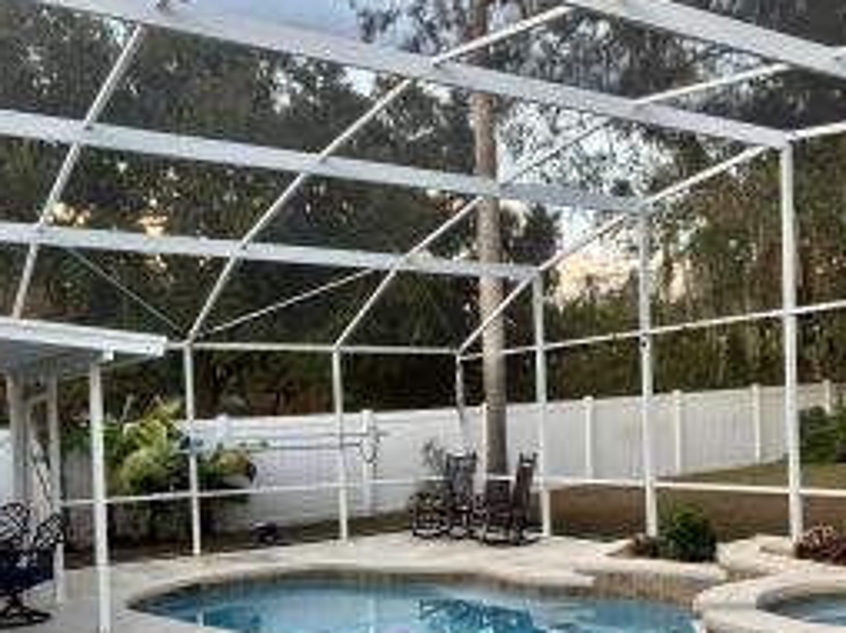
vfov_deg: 34.7
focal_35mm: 41
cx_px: 543
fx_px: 1001
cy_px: 433
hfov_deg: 45.3
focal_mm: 5.96
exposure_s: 1/121
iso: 125
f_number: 1.6
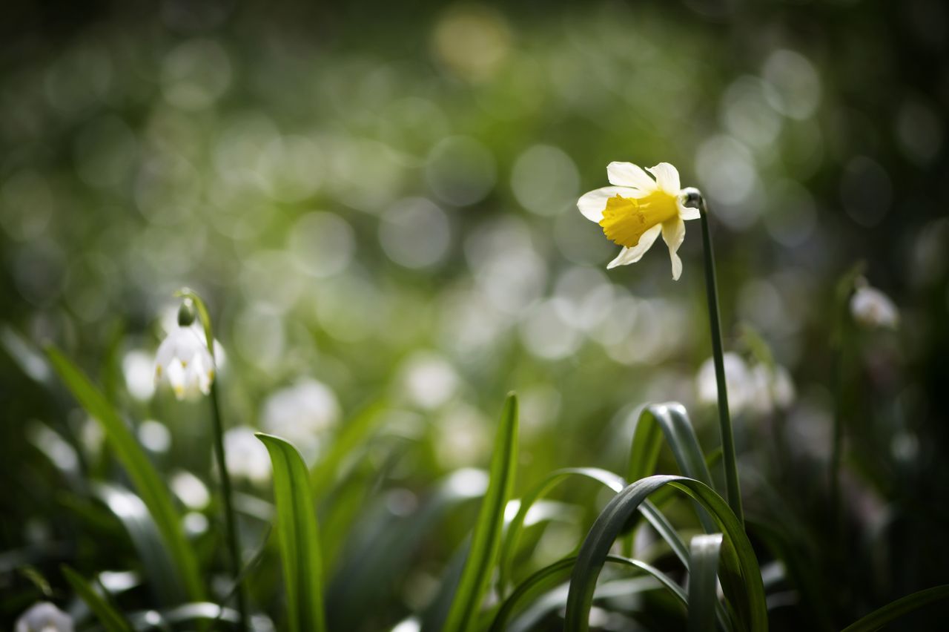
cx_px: 474
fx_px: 2766
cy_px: 316
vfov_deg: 13.0
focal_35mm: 105
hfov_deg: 19.5
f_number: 3
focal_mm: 105
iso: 200
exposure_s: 1/750
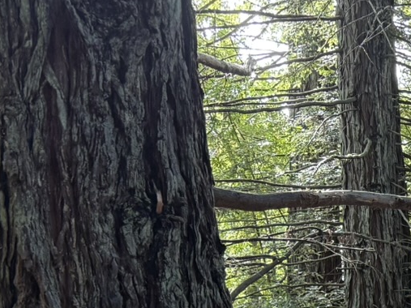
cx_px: 725
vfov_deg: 14.2
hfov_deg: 16.9
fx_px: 1151
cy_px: 464
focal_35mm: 97
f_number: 1.78
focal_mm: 6.76
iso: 200
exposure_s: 1/121
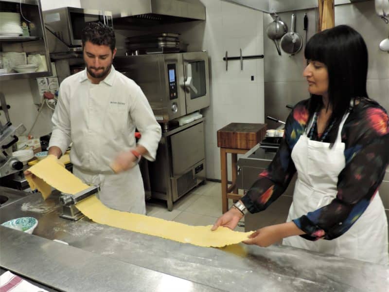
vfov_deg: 56.8
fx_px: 270
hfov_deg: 71.6
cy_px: 146
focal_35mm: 24
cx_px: 194
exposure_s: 1/30
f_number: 3
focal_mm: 4.3
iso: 220
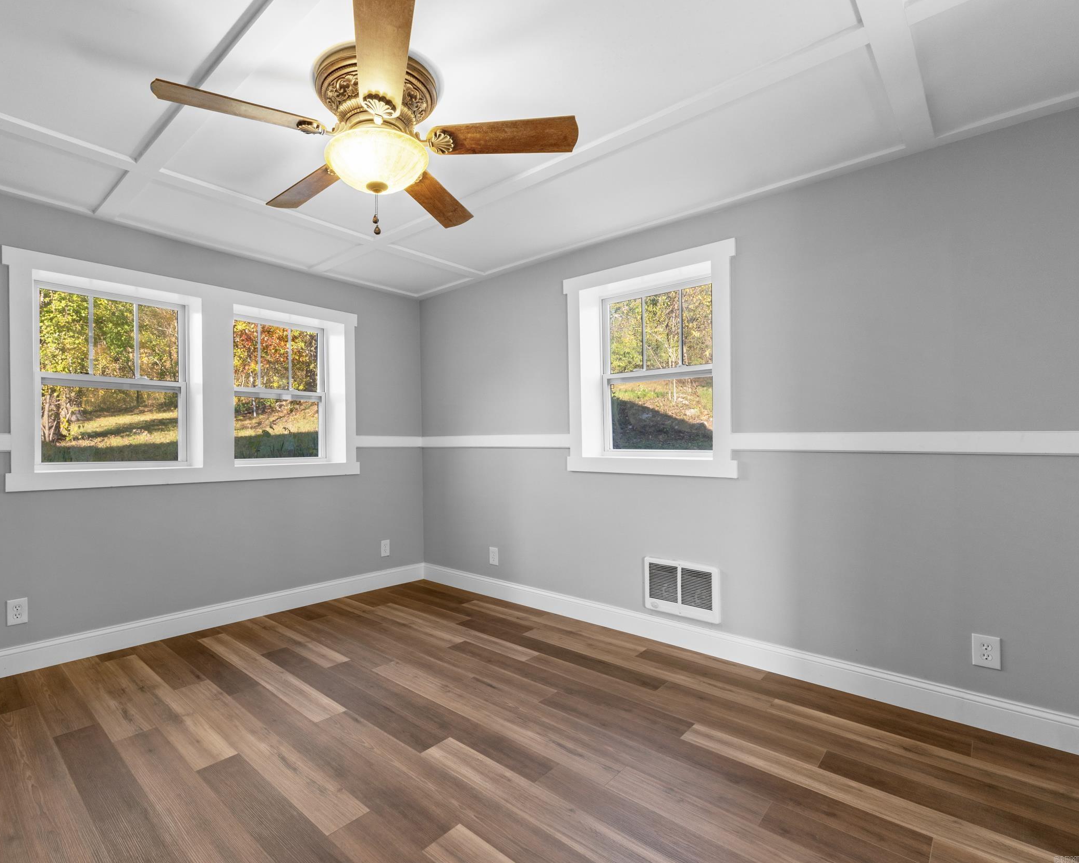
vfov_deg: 77.0
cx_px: 455
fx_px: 543
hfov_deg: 88.9
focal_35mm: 17
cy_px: 432
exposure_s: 1/2.5
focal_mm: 10
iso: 200
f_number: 9
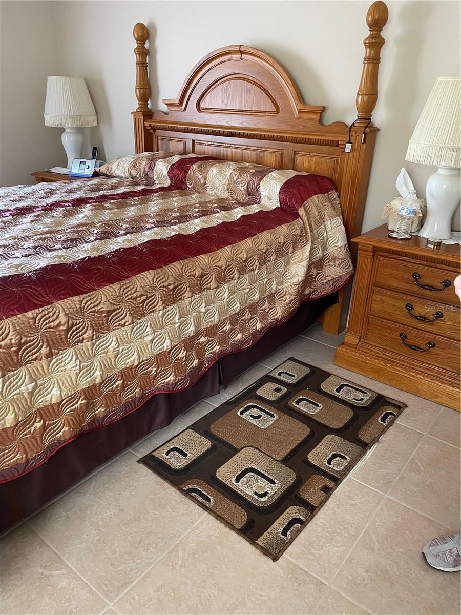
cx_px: 230
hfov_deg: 53.1
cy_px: 308
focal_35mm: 26
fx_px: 462
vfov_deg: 67.3
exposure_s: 1/60
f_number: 1.6
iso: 250
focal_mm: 4.2
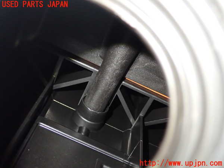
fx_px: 304
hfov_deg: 40.4
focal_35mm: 47
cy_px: 84
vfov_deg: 30.9
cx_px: 112
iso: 1000
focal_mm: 8.4
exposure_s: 1/13
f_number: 3.1
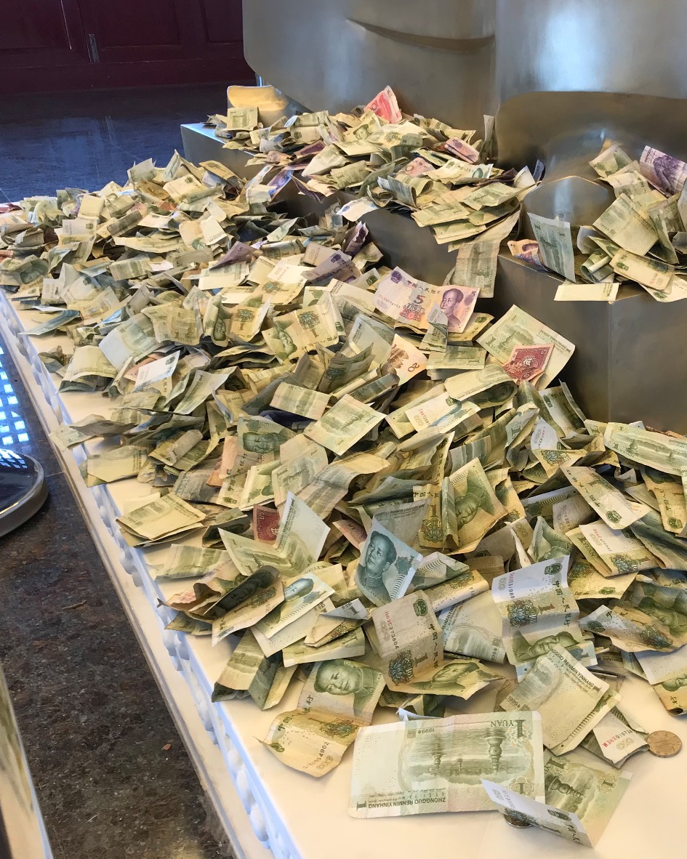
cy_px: 427
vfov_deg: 49.1
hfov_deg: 38.6
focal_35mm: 37
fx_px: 941
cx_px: 547
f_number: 1.8
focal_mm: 3.99
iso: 25
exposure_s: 1/50
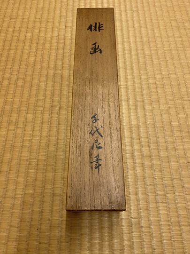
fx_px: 190
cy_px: 127
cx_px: 95
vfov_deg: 67.3
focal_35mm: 26
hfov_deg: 53.1
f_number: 1.8
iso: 100
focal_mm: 4.25
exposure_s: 1/60
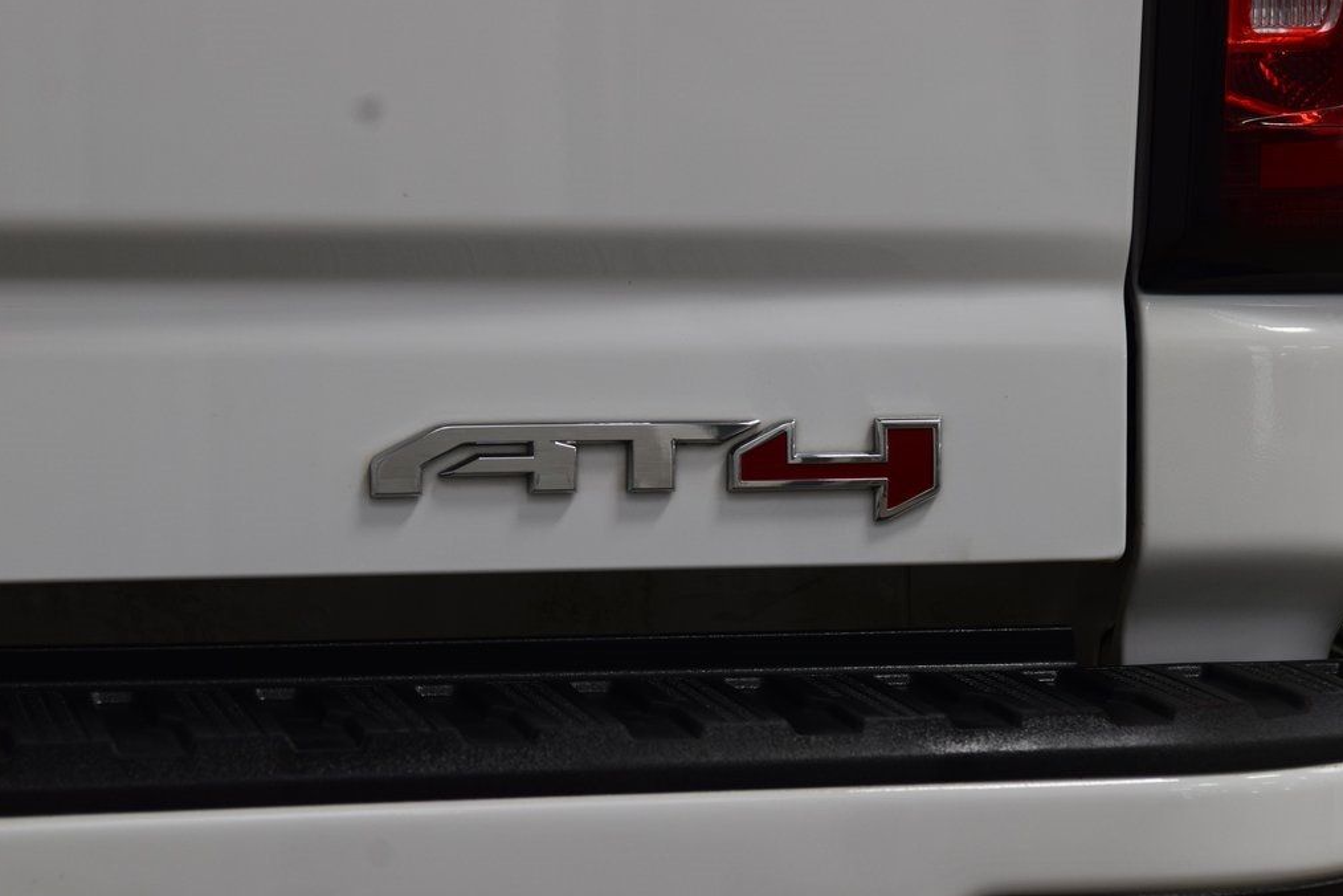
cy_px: 447
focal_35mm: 106
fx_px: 3954
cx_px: 669
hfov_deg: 19.3
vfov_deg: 12.9
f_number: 7.1
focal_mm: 70
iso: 640
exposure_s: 1/30
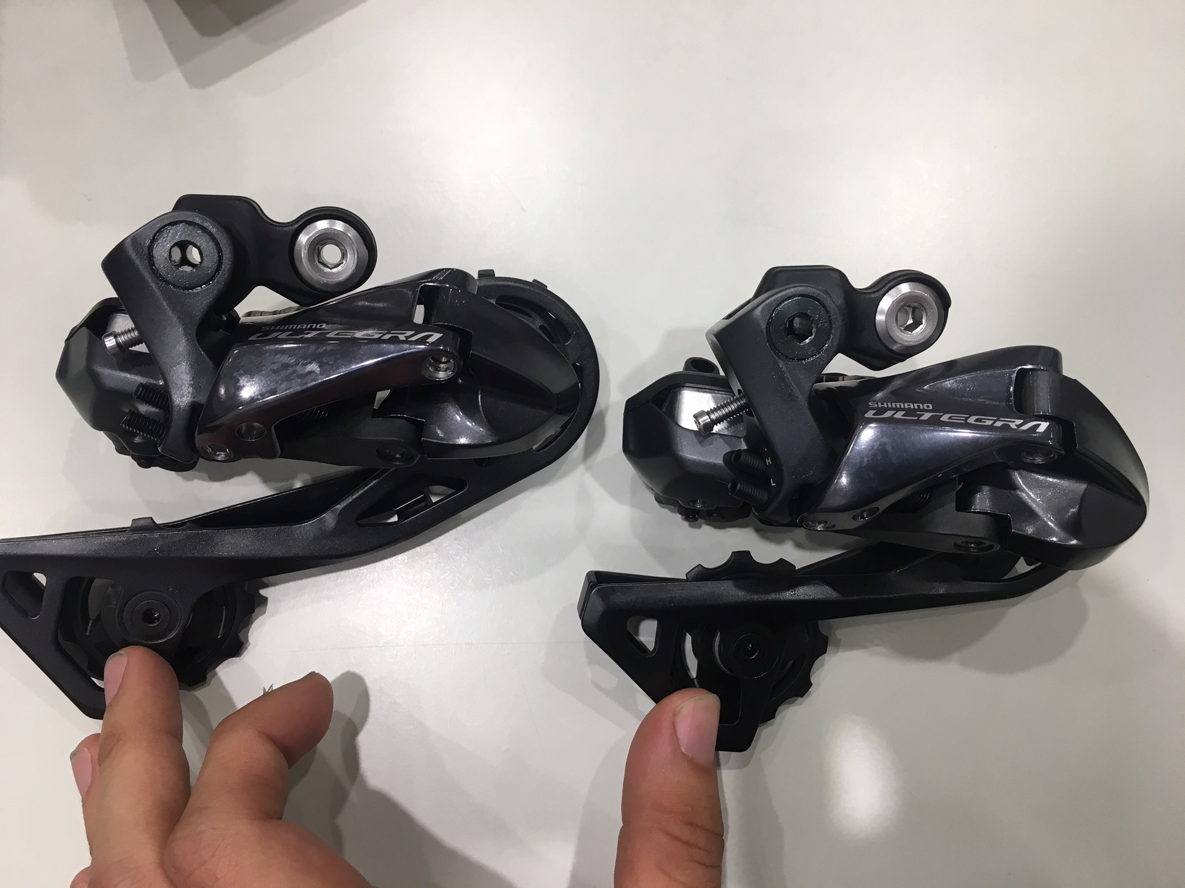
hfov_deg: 61.7
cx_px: 592
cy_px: 444
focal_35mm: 29
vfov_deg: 48.2
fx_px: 993
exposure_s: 1/30
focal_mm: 4.15
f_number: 2.2
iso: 25
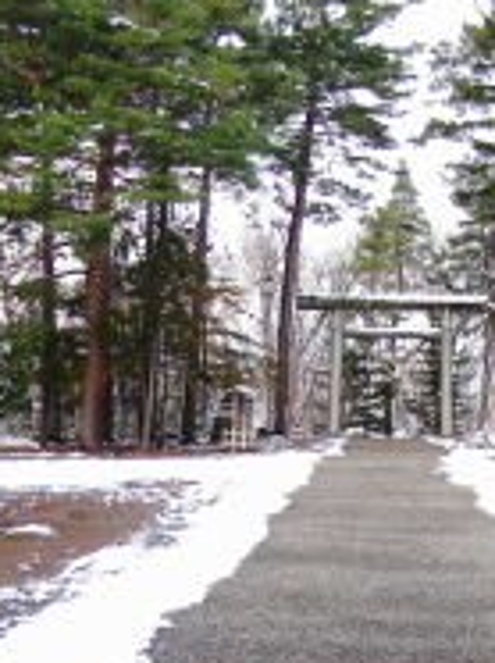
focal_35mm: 92
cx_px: 333
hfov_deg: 16.0
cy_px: 774
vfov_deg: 20.1
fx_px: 1758
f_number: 3.5
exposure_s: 1/31
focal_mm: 6.3
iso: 50
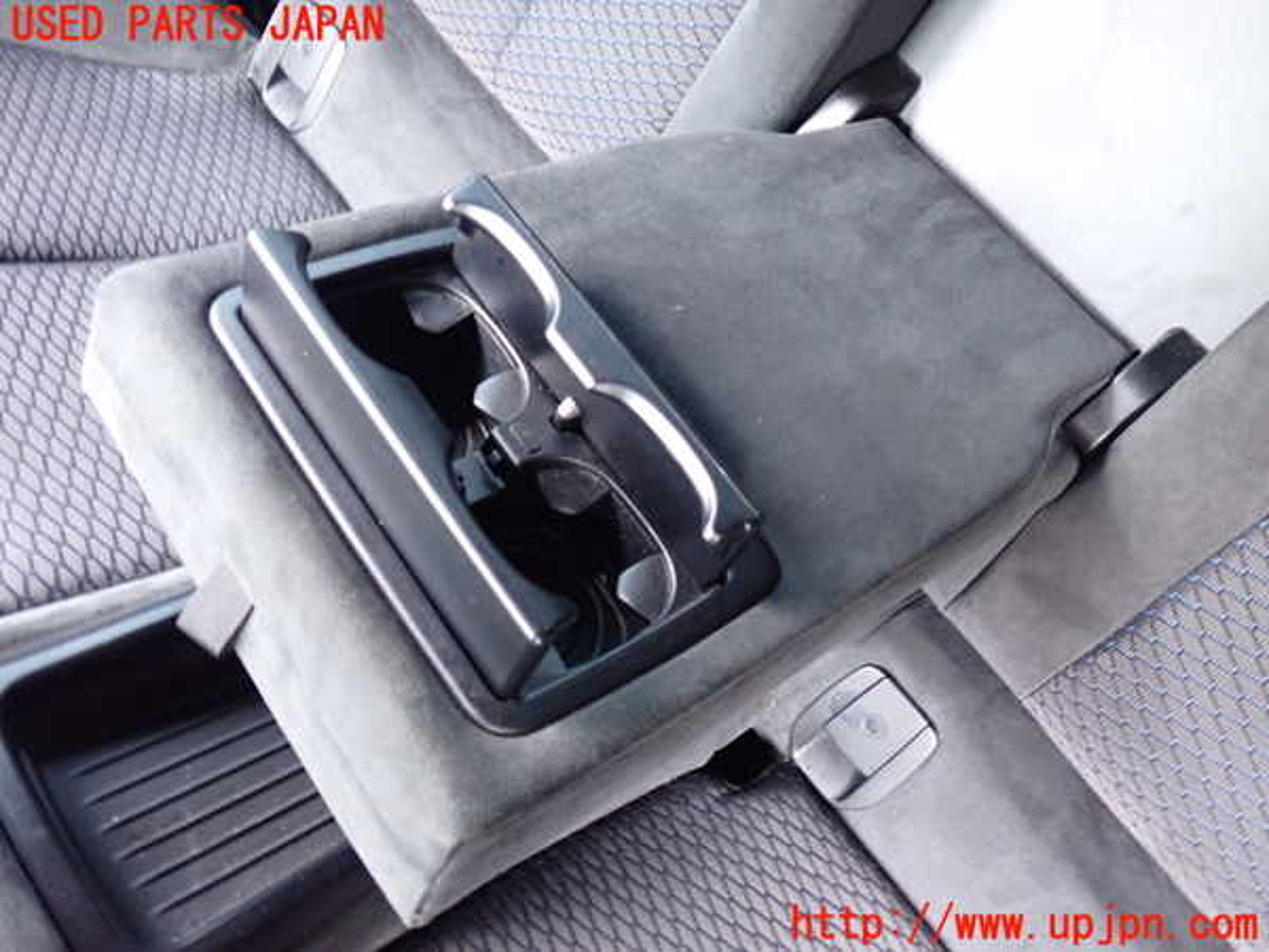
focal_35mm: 30
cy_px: 476
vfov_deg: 46.8
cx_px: 634
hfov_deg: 60.0
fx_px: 1100
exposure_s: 1/10
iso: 800
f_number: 2.3
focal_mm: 5.4
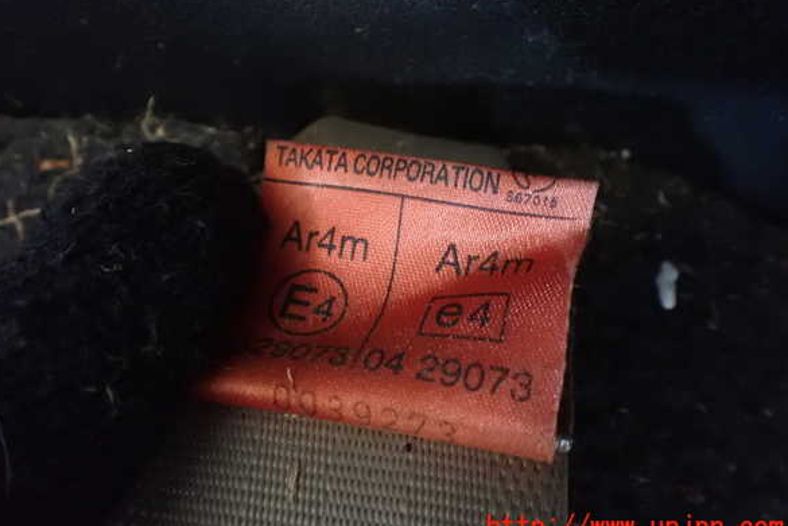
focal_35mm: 32
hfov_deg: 58.7
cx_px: 387
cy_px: 241
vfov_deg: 41.1
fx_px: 700
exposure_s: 1/20
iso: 1600
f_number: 2.3
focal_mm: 5.4
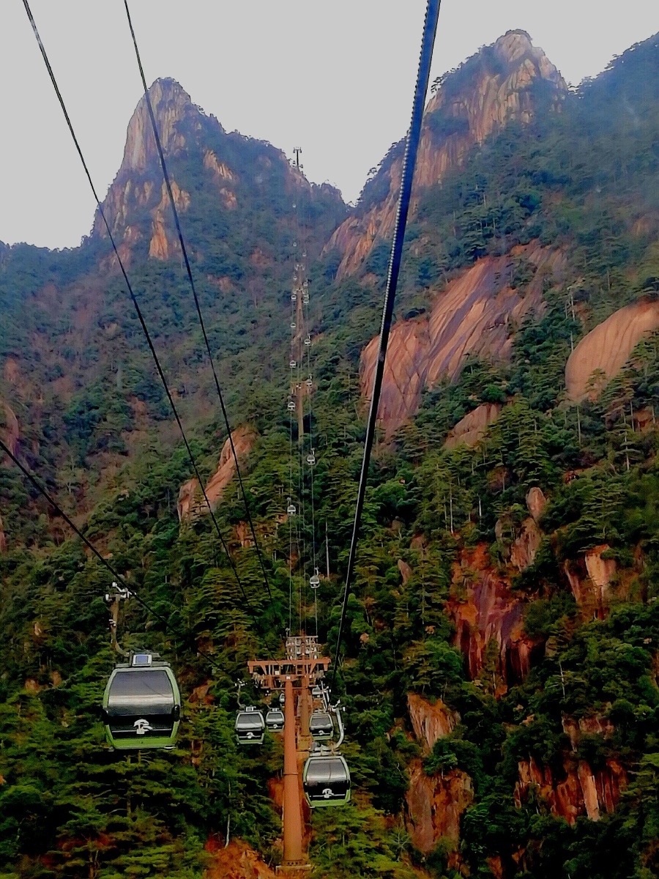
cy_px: 440
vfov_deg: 23.6
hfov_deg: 17.8
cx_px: 330
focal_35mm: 83
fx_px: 2107
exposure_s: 1/108
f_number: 2
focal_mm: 4.04
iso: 50
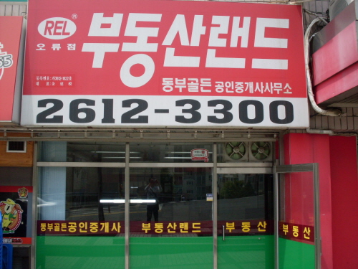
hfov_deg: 49.0
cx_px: 179
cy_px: 134
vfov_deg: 37.7
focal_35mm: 38
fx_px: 393
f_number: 8.4
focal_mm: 6.3
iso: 80
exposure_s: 1/90
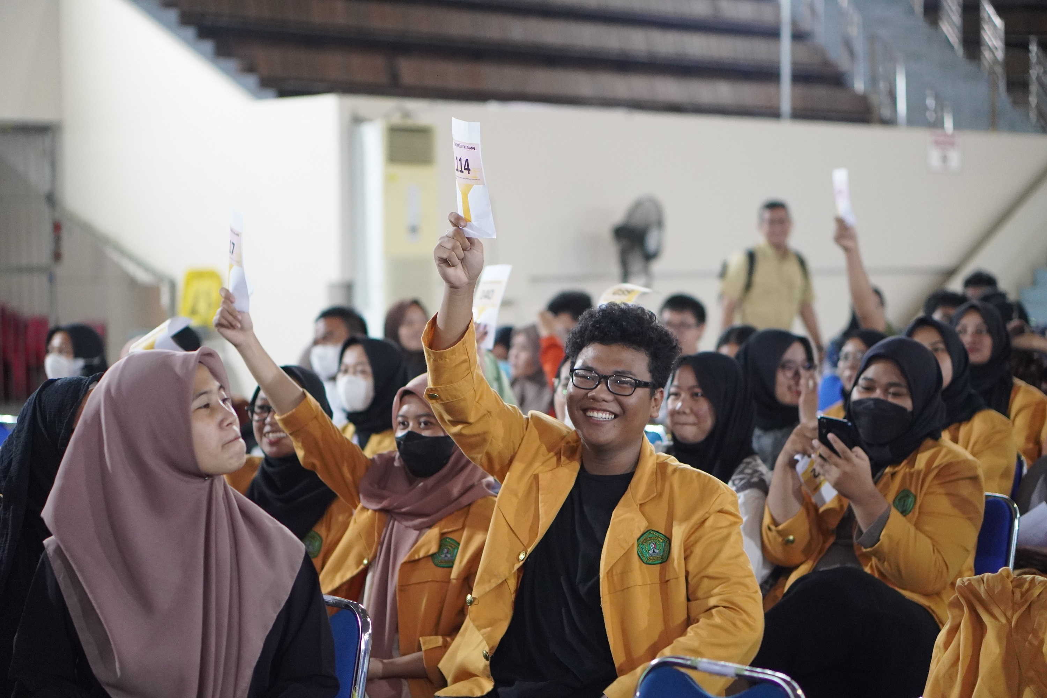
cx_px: 524
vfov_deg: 18.2
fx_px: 2181
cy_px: 349
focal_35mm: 75
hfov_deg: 27.0
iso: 2500
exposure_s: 1/125
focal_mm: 50
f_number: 1.8
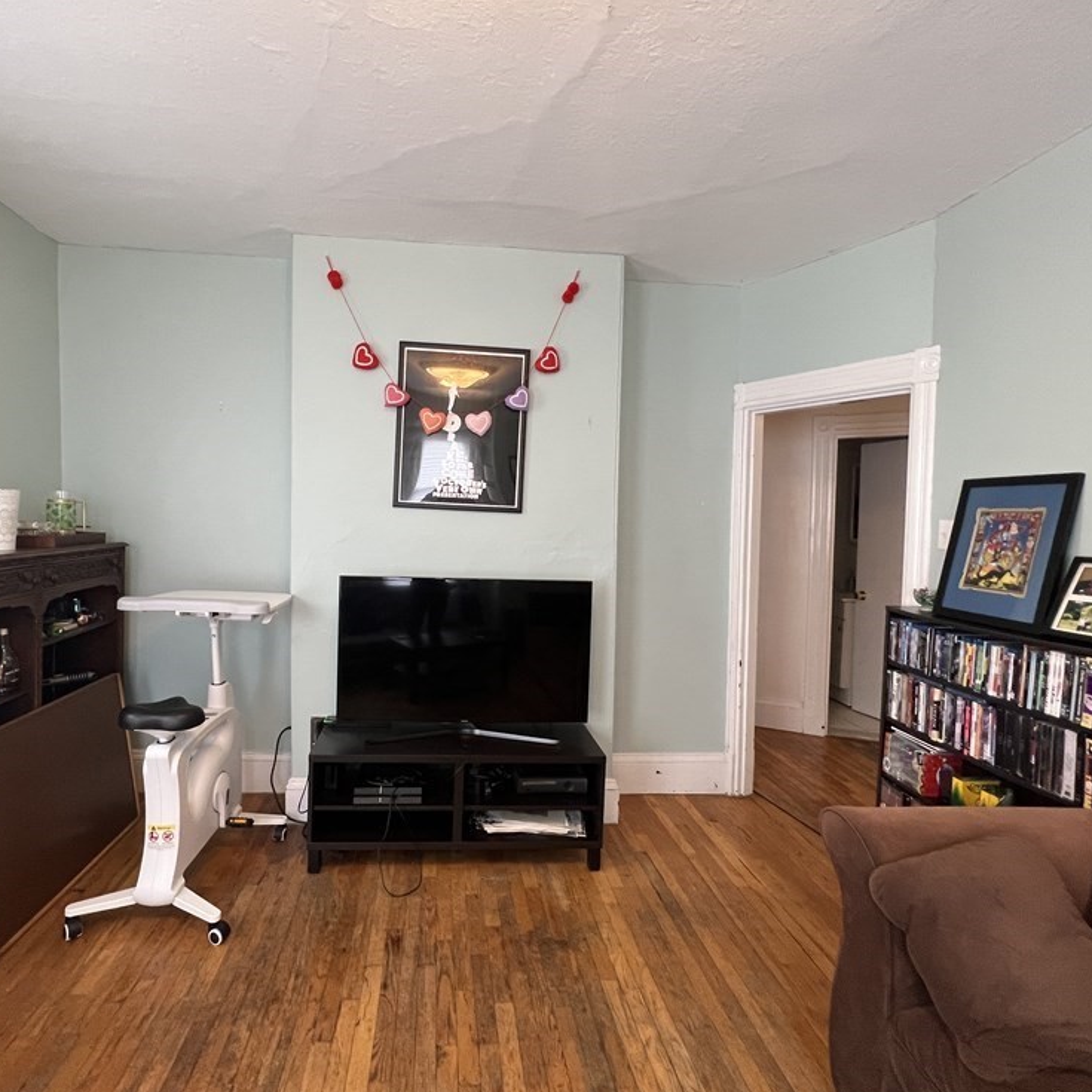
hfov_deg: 87.0
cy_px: 541
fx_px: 571
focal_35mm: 16
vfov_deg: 87.4
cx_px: 481
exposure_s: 1/60
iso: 250
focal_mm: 1.57
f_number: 1.8
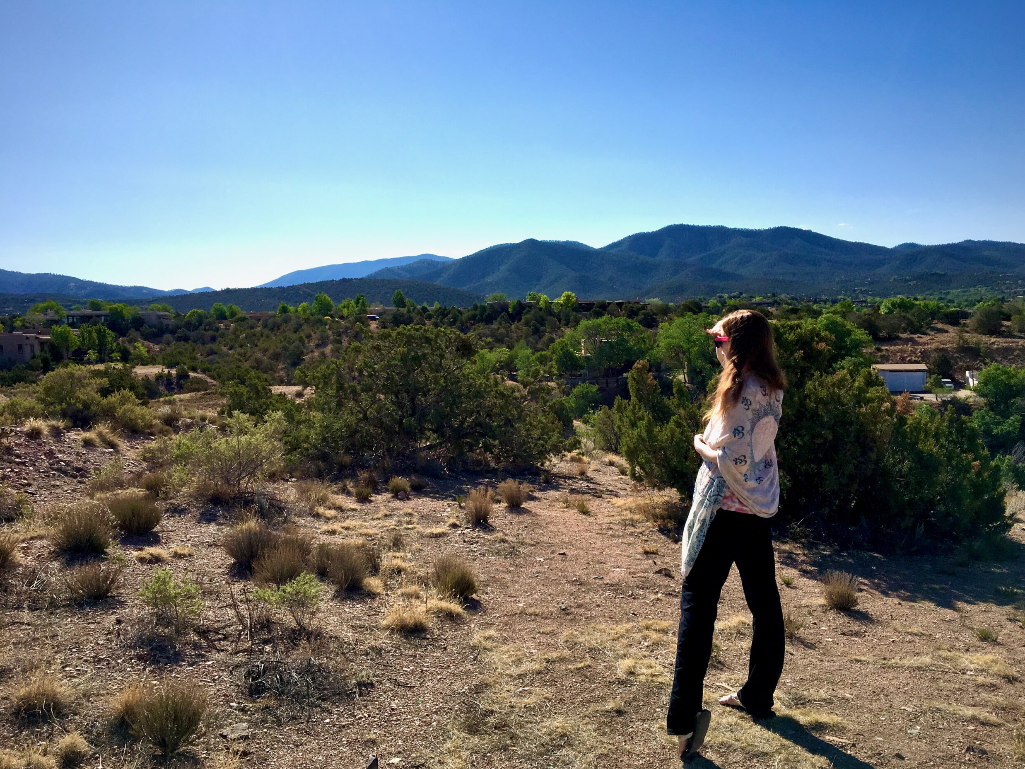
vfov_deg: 46.8
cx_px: 529
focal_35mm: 30
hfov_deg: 60.0
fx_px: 888
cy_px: 395
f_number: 2.2
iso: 25
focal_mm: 4.15
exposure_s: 1/3077
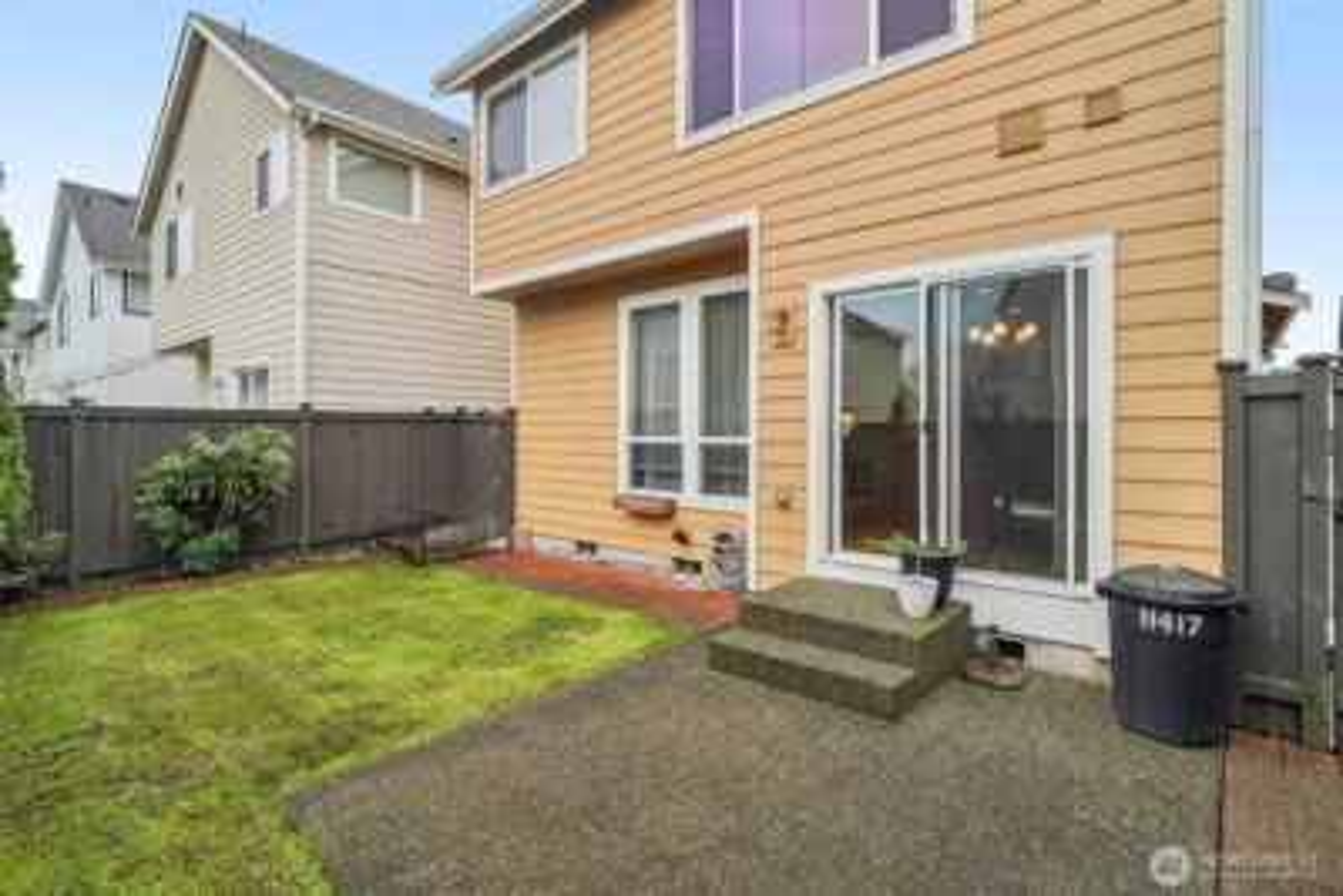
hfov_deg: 96.7
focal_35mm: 16
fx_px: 597
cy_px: 448
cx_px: 672
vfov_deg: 73.8
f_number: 8
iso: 1600
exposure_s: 1/500
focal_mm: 16
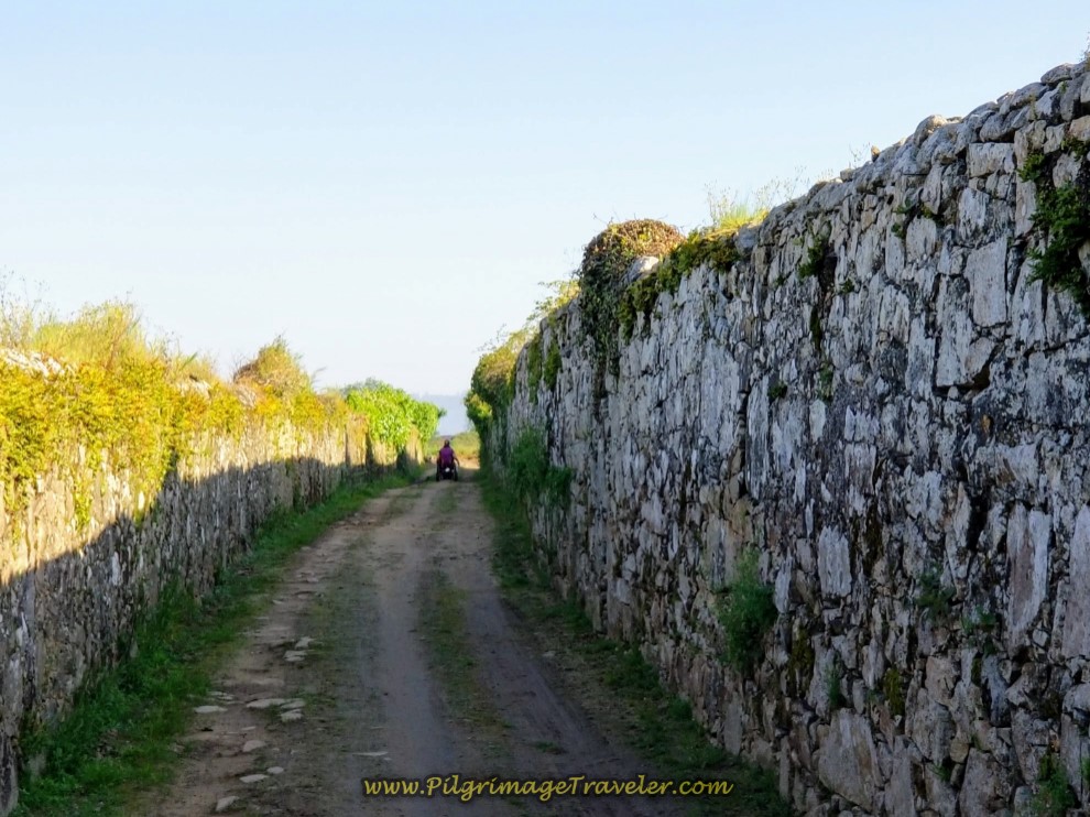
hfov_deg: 36.8
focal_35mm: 52
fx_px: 1637
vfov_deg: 28.0
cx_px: 545
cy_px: 408
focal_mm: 6
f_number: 2.4
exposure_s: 1/390
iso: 25
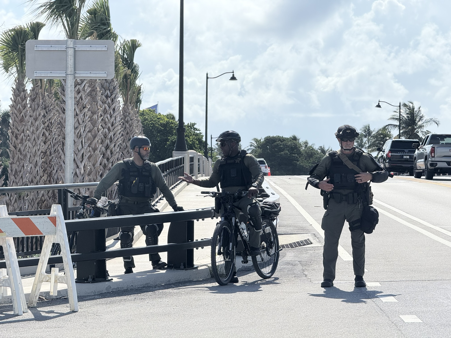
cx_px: 226
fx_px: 1563
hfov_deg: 16.4
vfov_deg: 12.3
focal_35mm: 120
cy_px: 169
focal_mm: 15.66
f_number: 2.8
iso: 50
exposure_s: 1/2710
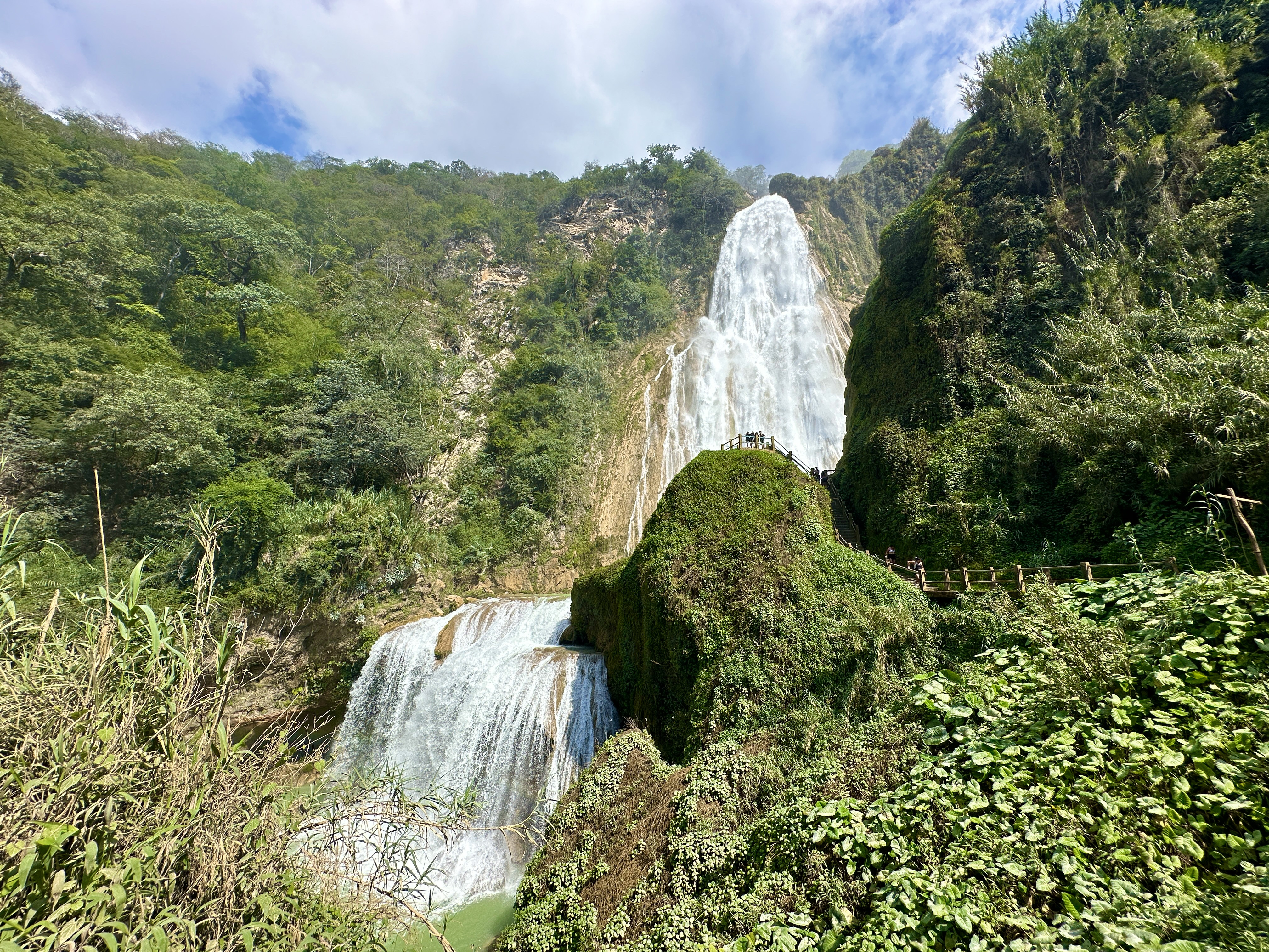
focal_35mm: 14
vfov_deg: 85.7
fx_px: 513
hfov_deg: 102.1
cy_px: 476
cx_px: 634
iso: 50
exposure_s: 1/2212
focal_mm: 2.2
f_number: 2.2
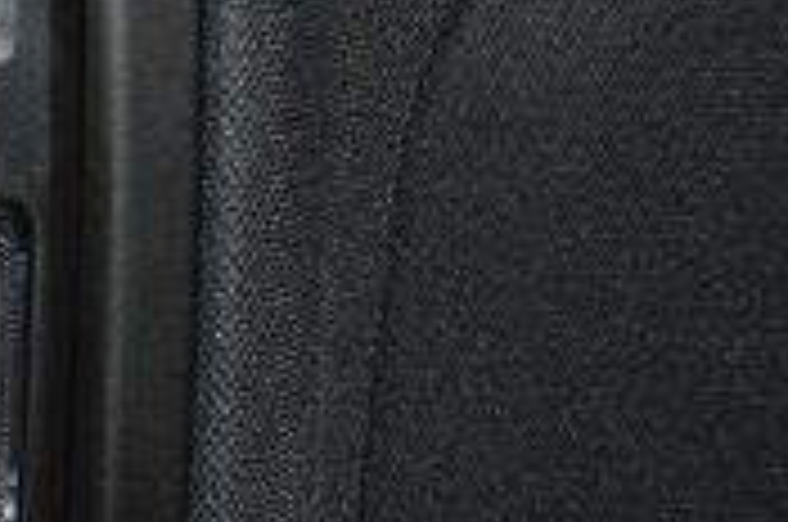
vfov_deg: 10.2
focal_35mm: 132
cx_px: -639
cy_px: 547
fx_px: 2884
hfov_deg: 13.8
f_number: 3.8
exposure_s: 1/80
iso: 800
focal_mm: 24
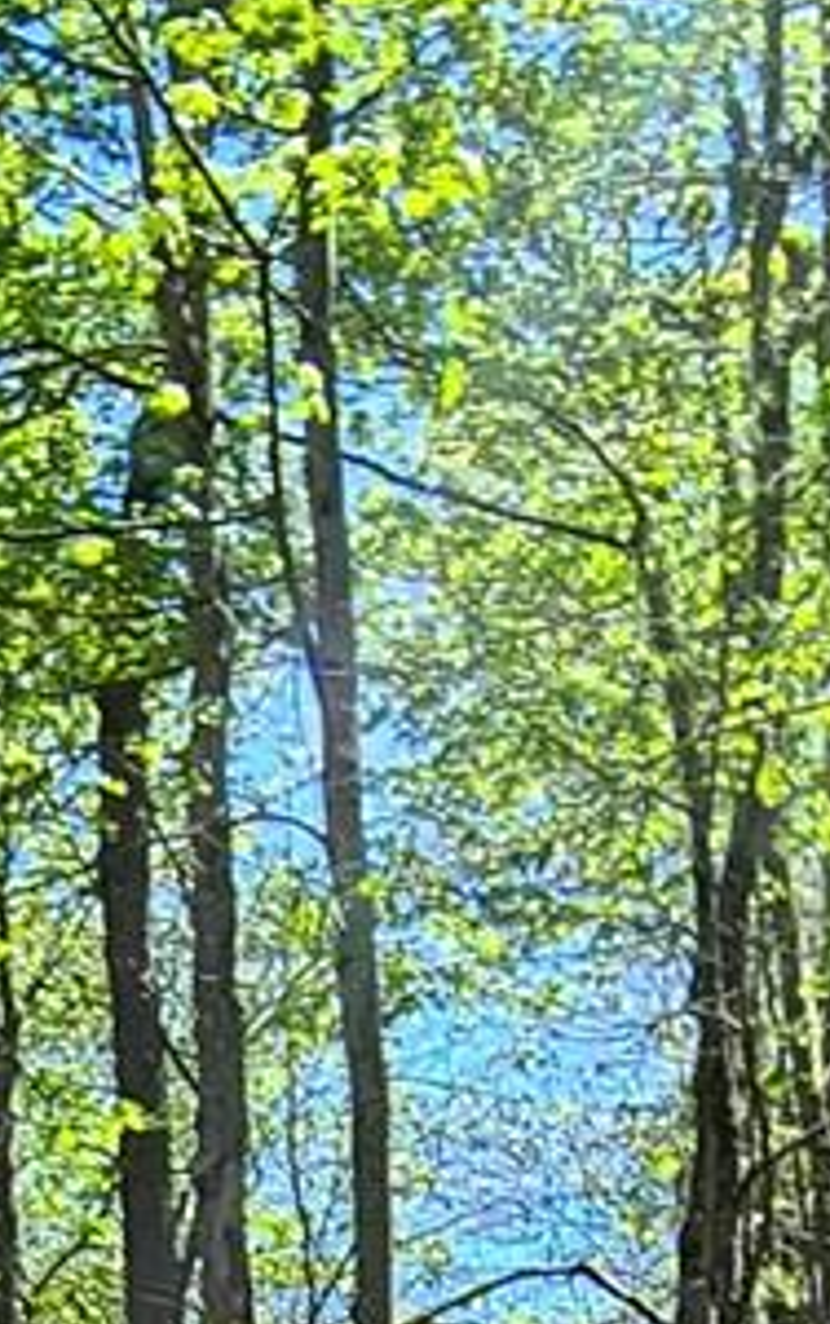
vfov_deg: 17.7
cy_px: 2405
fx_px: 3396
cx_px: -79
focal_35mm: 94
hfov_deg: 13.7
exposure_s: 1/485
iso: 50
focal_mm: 2.2
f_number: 2.2
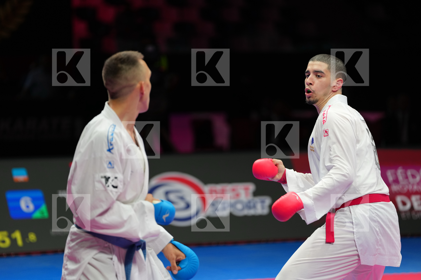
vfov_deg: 7.9
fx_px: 2023
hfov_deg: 11.9
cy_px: 140
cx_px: 210
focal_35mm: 173
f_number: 2.8
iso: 800
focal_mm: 173
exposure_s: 1/1000
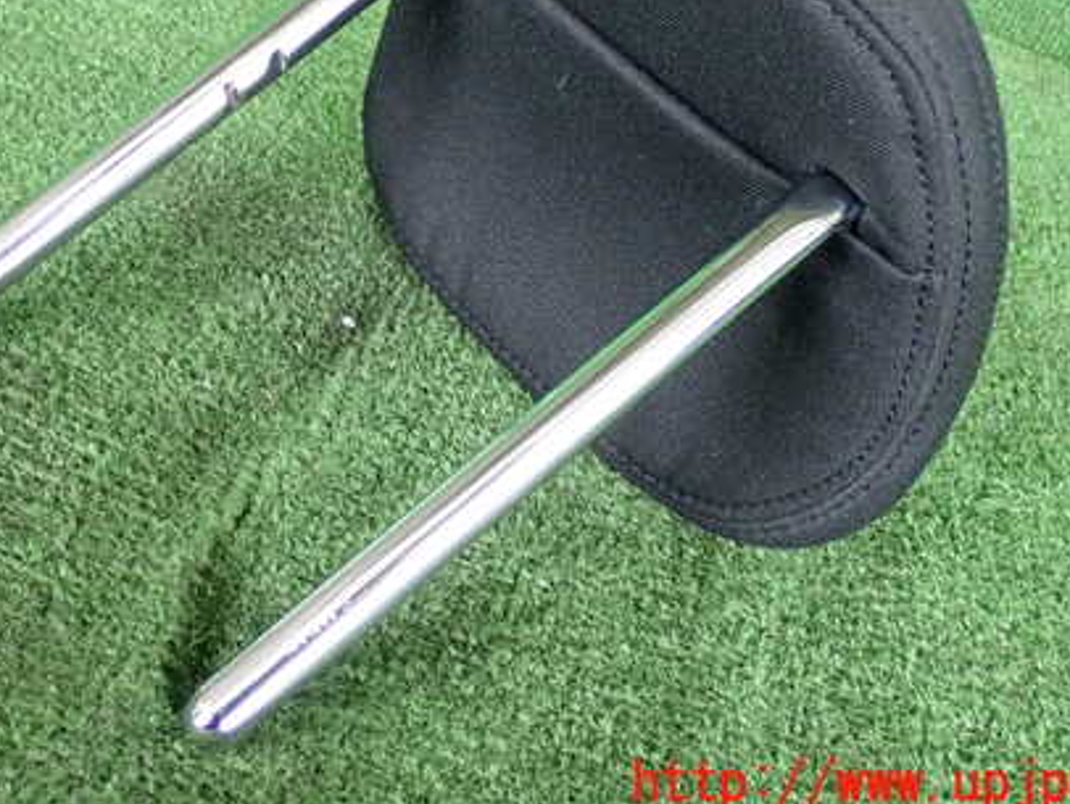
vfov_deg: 22.4
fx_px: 2010
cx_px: 437
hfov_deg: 29.7
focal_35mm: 65
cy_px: 224
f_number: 2.9
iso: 800
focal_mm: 7.84
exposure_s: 1/125
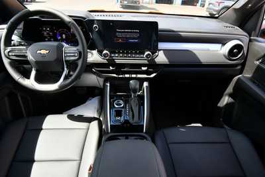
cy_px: 88
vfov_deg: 64.6
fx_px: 140
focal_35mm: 19
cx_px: 132
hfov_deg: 86.9
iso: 320
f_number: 5.6
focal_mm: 13
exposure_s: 1/250
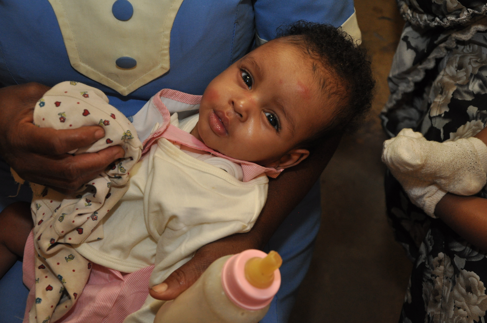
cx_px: 244
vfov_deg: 18.9
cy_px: 162
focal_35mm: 72
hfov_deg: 28.1
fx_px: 973
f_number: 5.6
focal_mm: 48
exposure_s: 1/60
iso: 800
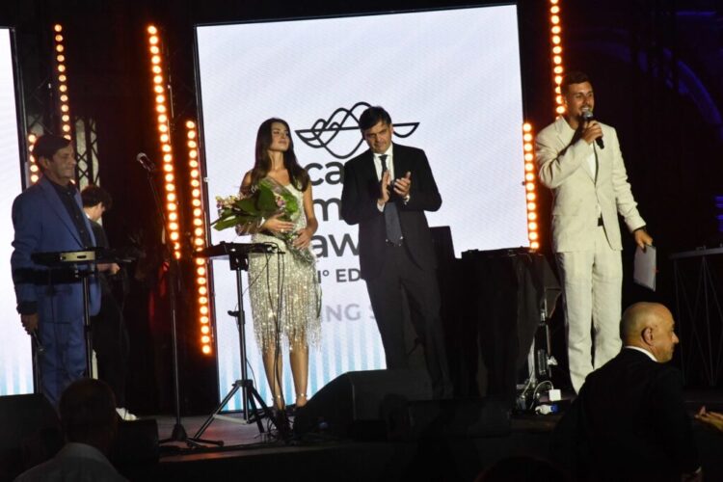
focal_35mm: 120
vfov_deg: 11.4
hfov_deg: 17.1
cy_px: 241
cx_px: 362
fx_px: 2410
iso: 8000
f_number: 18
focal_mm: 100
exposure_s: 1/160
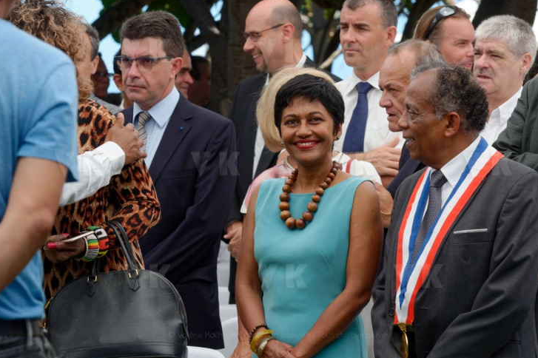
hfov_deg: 9.3
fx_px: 3324
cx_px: 281
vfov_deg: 6.2
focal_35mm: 223
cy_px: 186
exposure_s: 1/200
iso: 100
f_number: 8
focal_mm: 135
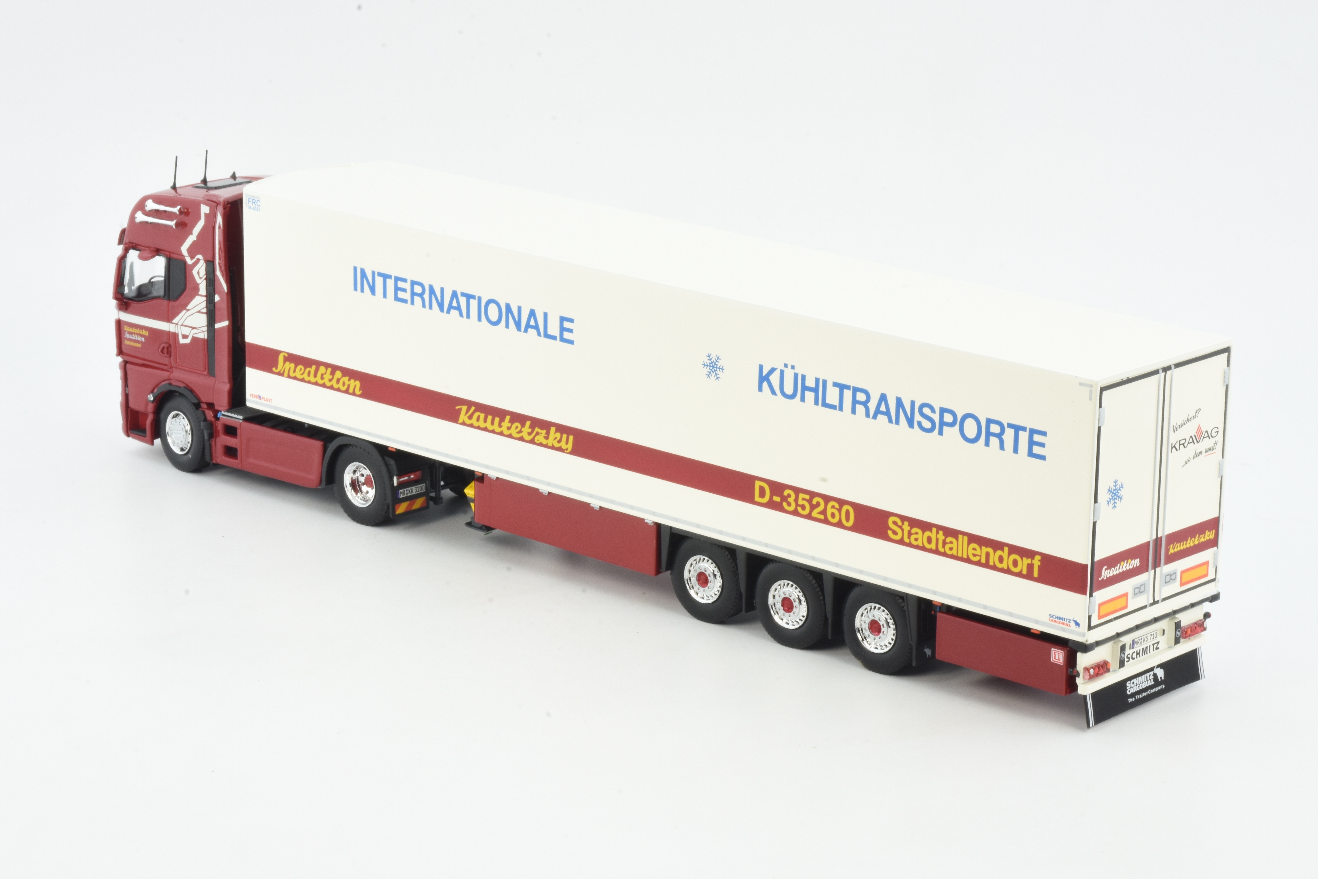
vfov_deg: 15.2
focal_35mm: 90
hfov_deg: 22.6
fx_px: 3295
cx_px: 659
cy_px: 440
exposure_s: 1/20
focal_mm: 60
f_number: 36
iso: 500
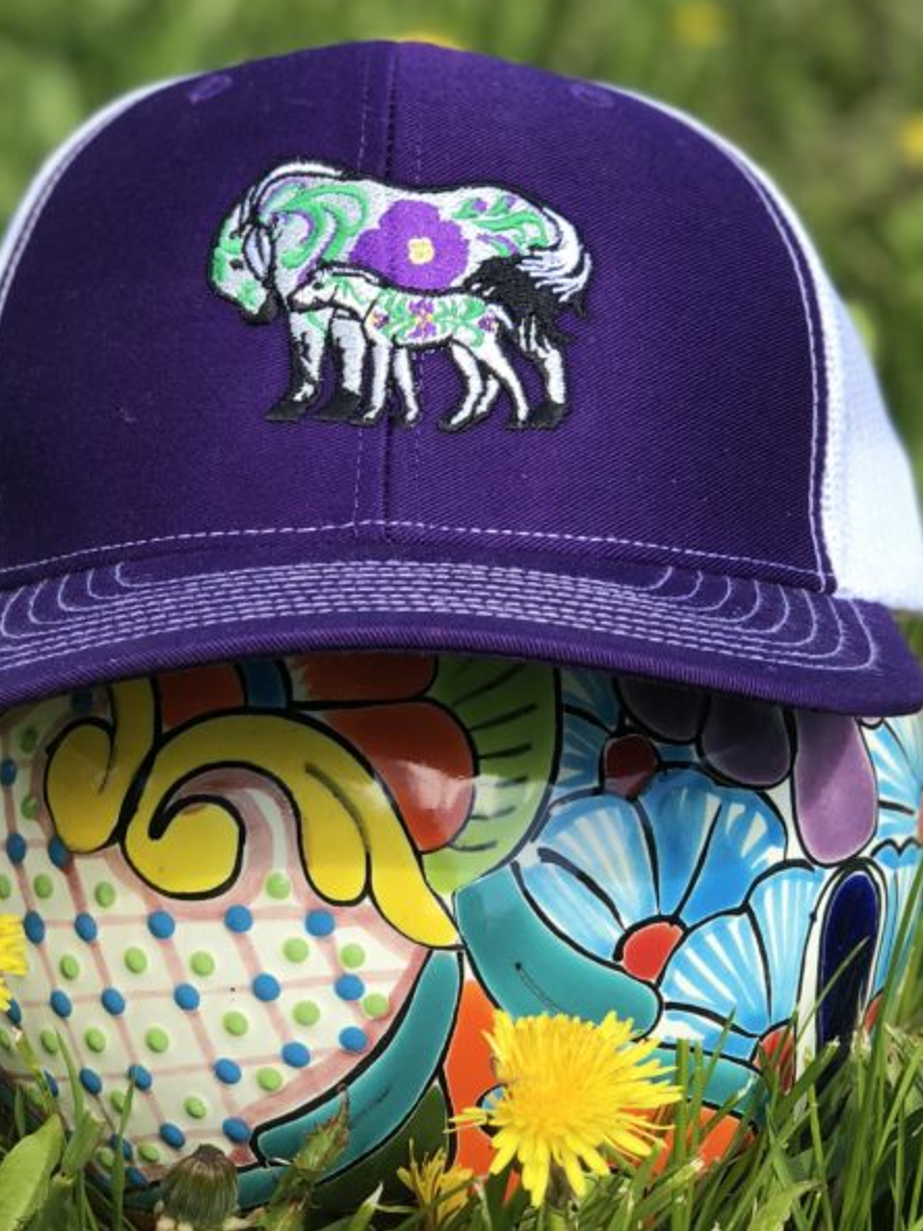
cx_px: 389
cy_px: 568
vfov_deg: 21.8
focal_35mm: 90
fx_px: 3200
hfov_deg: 16.4
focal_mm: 6
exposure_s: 1/326
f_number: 2.4
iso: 16
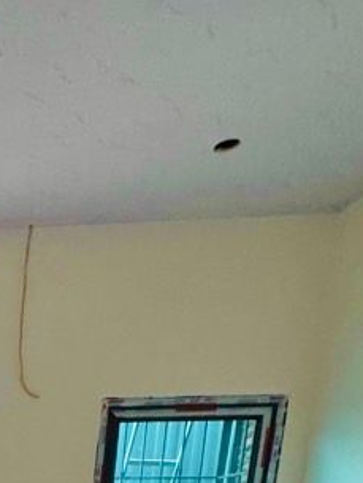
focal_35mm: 47
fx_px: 657
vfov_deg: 29.3
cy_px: 681
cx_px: -198
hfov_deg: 23.7
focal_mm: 2.22
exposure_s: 1/50
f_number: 2.2
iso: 400
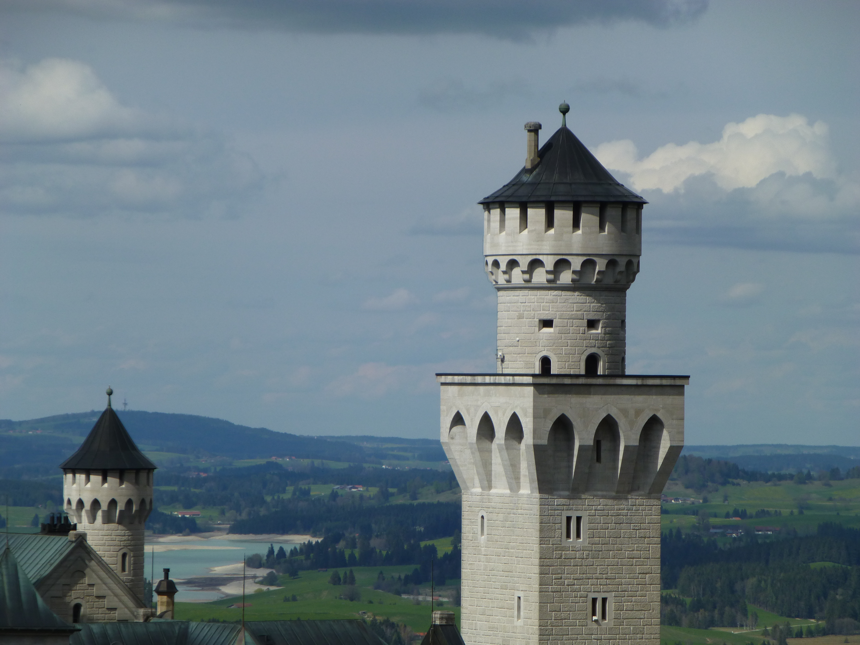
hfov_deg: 8.6
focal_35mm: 231
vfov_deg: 6.4
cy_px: 322
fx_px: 5739
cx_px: 430
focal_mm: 41.3
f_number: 5.6
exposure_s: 1/1000
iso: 100
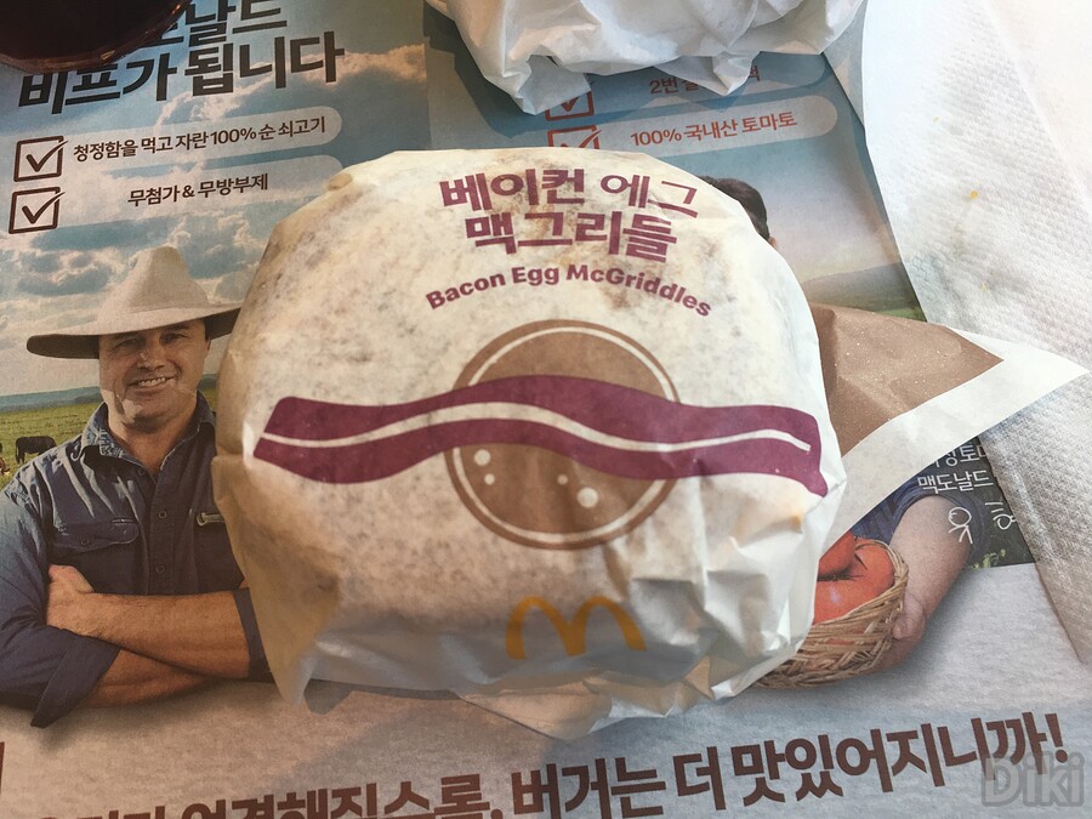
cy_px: 410
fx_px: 915
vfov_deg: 48.2
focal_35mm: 29
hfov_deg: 61.7
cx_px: 546
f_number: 2.2
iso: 40
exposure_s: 1/120
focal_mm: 4.15
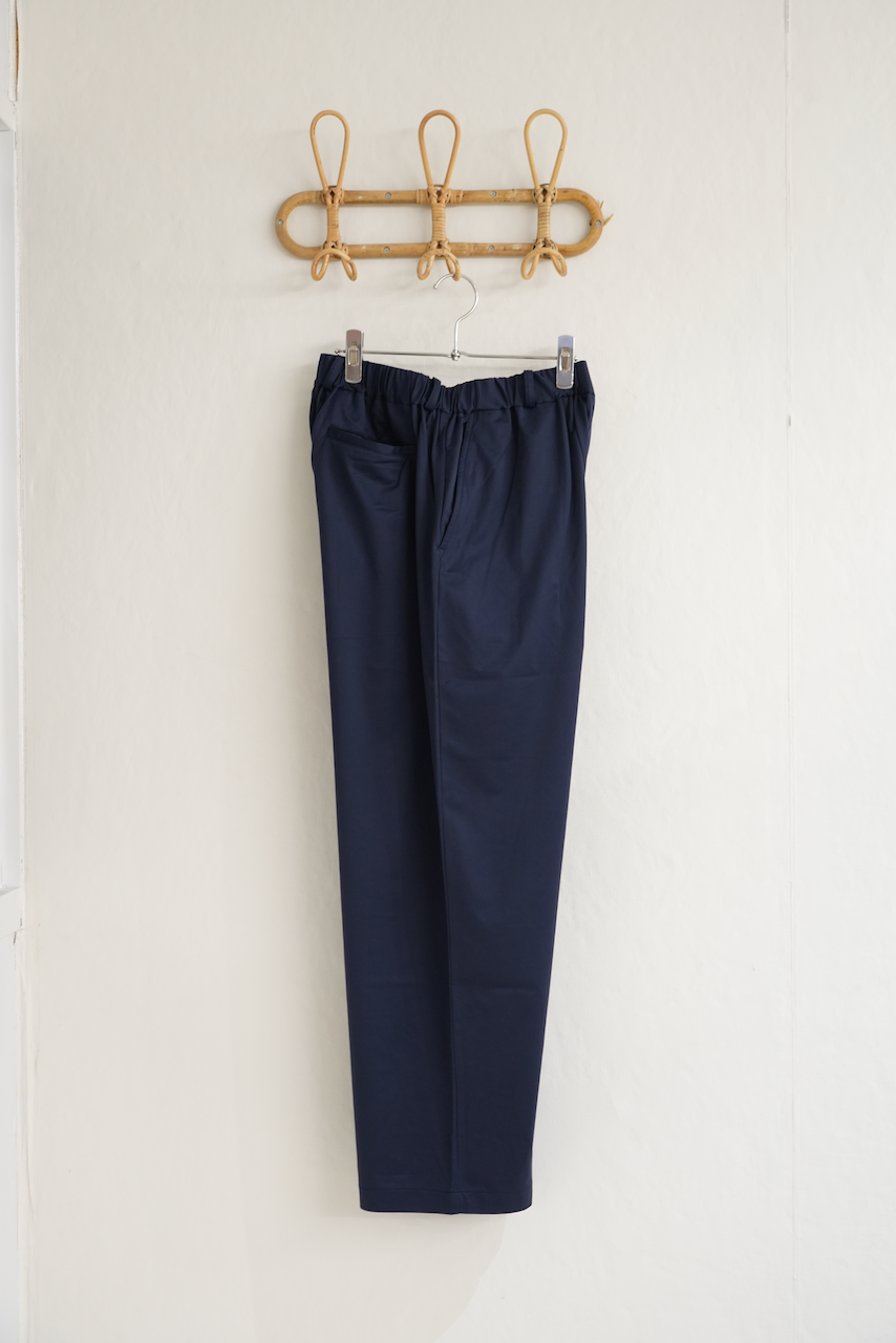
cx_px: 448
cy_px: 672
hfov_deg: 28.1
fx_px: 1791
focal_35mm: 48
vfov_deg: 41.1
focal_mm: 48
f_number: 4
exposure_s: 1/50
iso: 1250
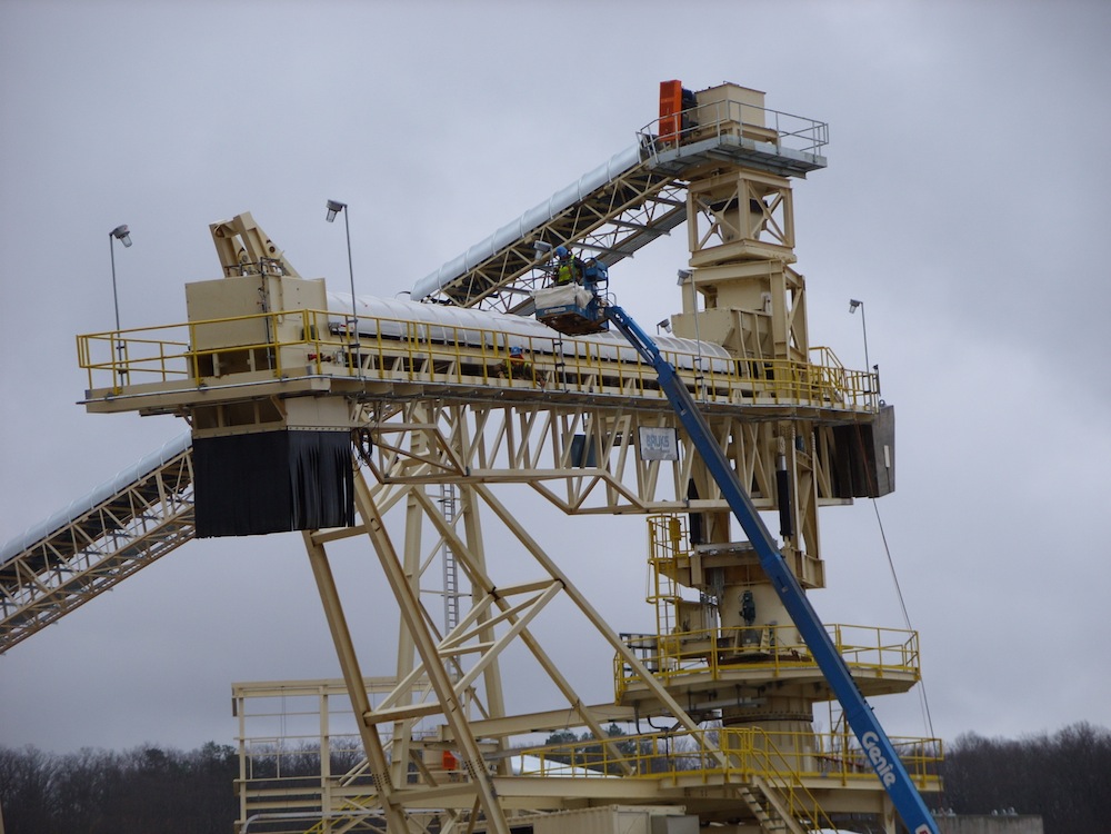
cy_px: 417
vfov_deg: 13.1
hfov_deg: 17.4
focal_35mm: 113
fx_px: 3627
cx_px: 556
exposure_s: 1/228
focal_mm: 23.31
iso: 50
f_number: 3.6
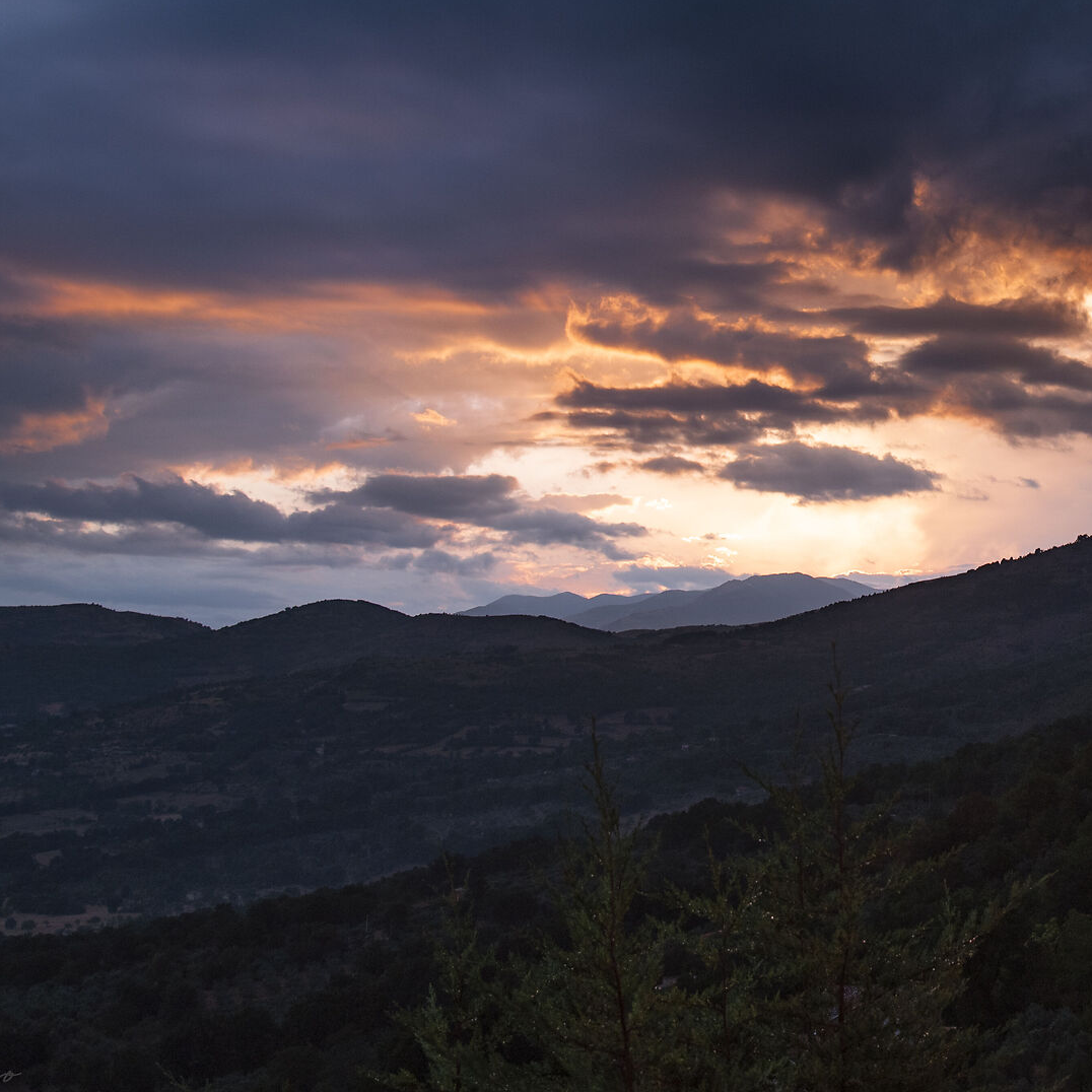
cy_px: 408
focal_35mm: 72
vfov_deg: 23.9
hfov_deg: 23.3
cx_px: 1014
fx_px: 2570
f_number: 5
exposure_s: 1/100
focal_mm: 38
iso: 250
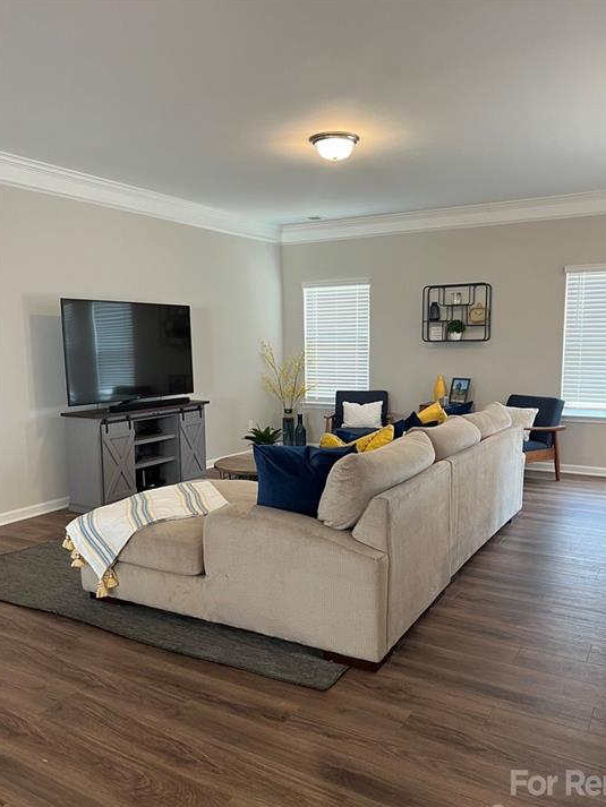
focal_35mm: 28
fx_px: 653
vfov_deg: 63.4
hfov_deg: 49.7
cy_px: 428
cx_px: 319
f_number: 1.5
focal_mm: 5.7
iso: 80
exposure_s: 1/60
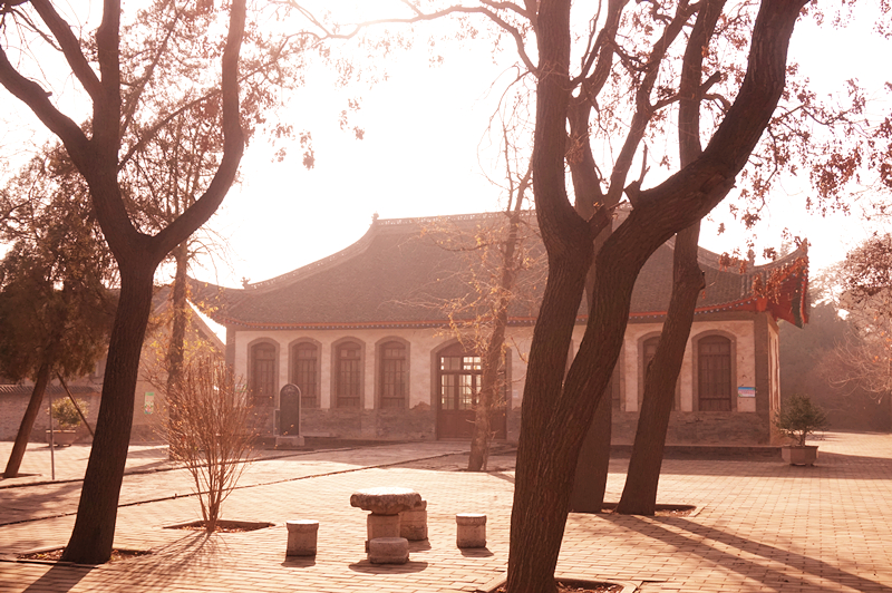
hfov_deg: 49.6
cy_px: 296
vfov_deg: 34.2
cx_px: 446
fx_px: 966
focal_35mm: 39
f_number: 8
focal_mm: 26
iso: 800
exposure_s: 1/1250
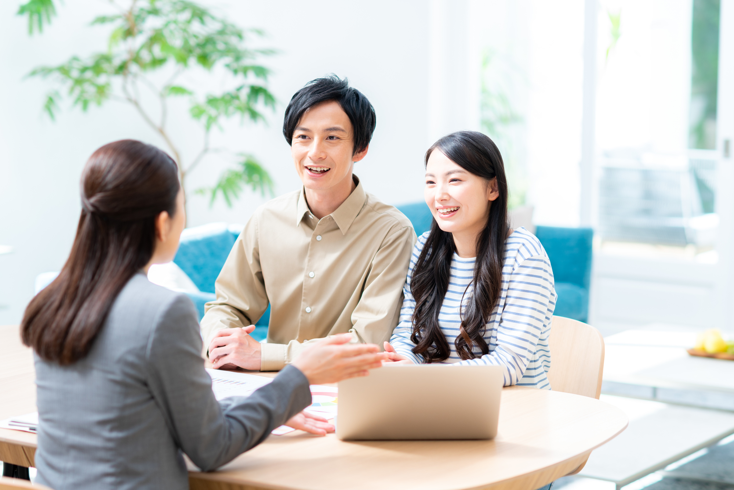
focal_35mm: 85
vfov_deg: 16.1
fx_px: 1733
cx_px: 367
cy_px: 245
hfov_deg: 23.9
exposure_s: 1/320
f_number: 2.8
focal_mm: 85
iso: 200
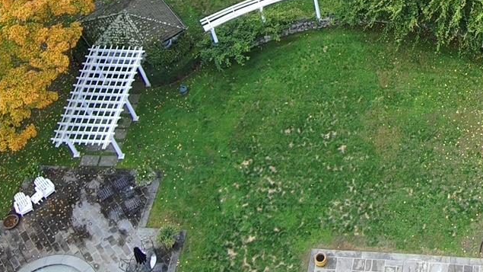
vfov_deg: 15.8
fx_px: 935
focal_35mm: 73
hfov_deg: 27.3
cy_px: -75
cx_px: 486
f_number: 2.8
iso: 100
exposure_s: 1/204
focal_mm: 3.7
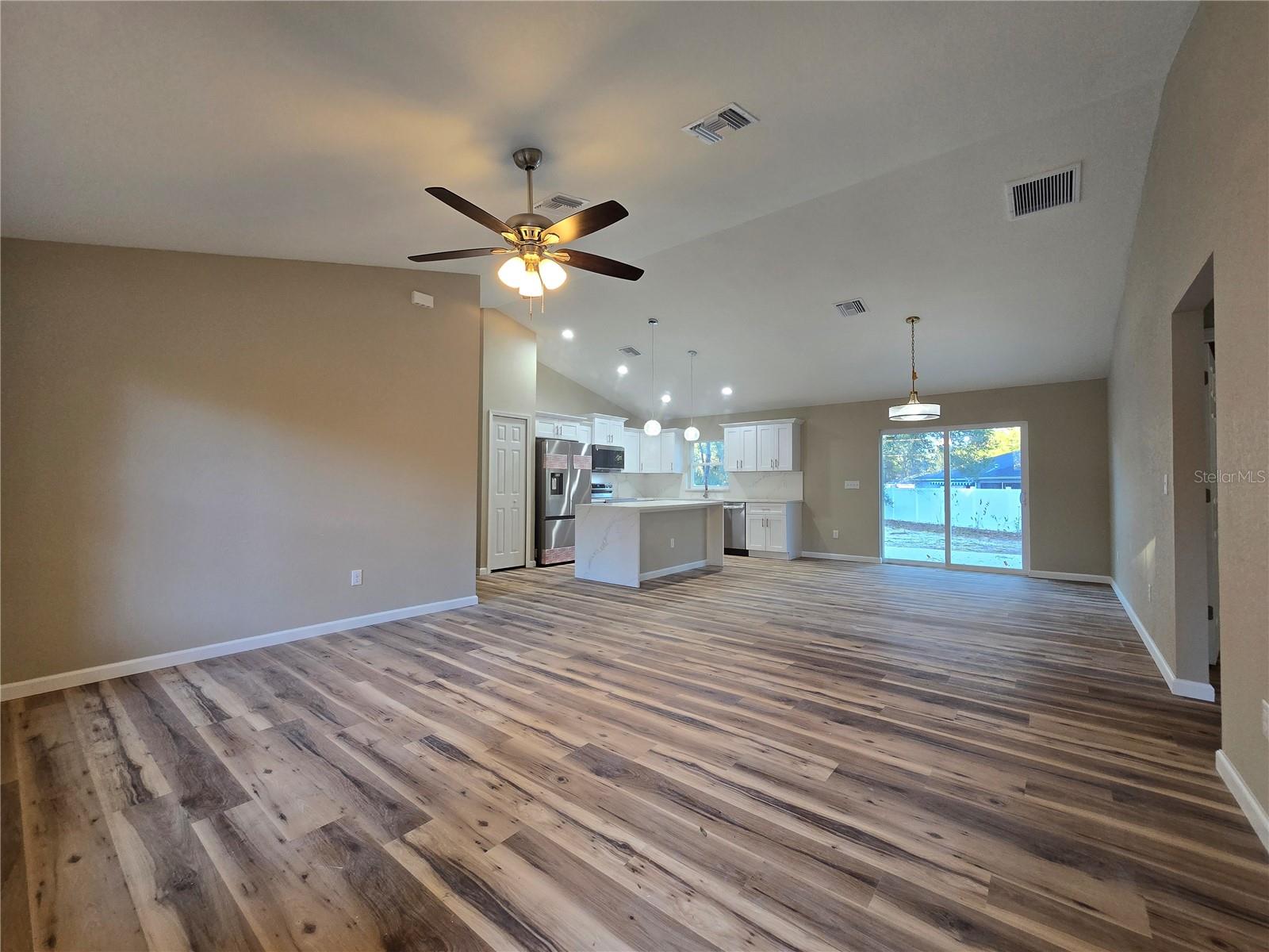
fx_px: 477
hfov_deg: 106.2
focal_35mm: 13
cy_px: 476
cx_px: 634
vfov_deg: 89.9
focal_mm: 2.2
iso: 125
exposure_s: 1/60
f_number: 2.2
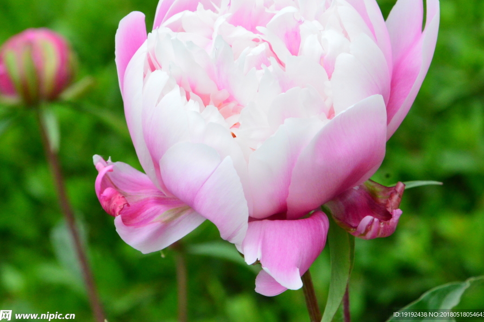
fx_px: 4864
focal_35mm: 362
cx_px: 238
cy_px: 140
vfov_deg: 3.8
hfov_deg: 5.7
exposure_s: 1/250
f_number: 20
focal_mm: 210
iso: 2200
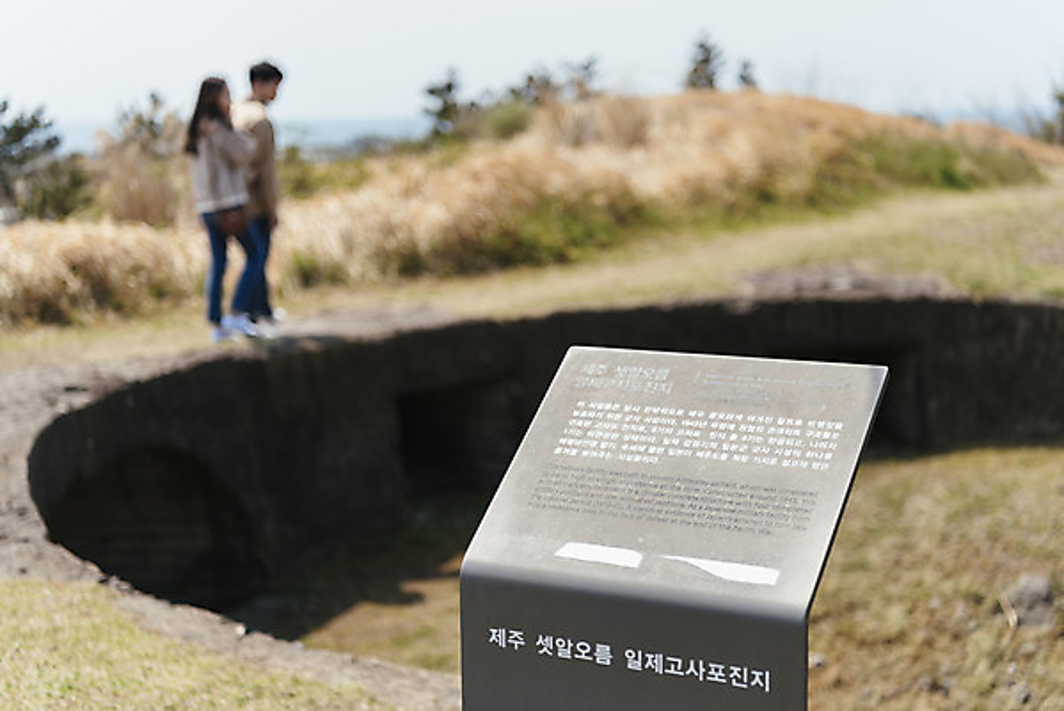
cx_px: 532
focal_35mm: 52
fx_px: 1538
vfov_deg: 26.0
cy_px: 356
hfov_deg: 38.2
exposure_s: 1/2500
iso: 100
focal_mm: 52
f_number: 2.8
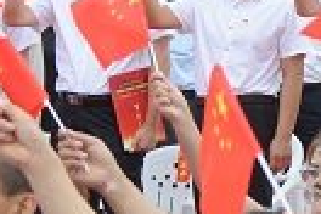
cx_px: 554
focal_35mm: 425
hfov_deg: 4.8
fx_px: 3789
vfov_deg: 3.2
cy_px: 47
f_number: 8
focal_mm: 80
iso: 800
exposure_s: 1/400
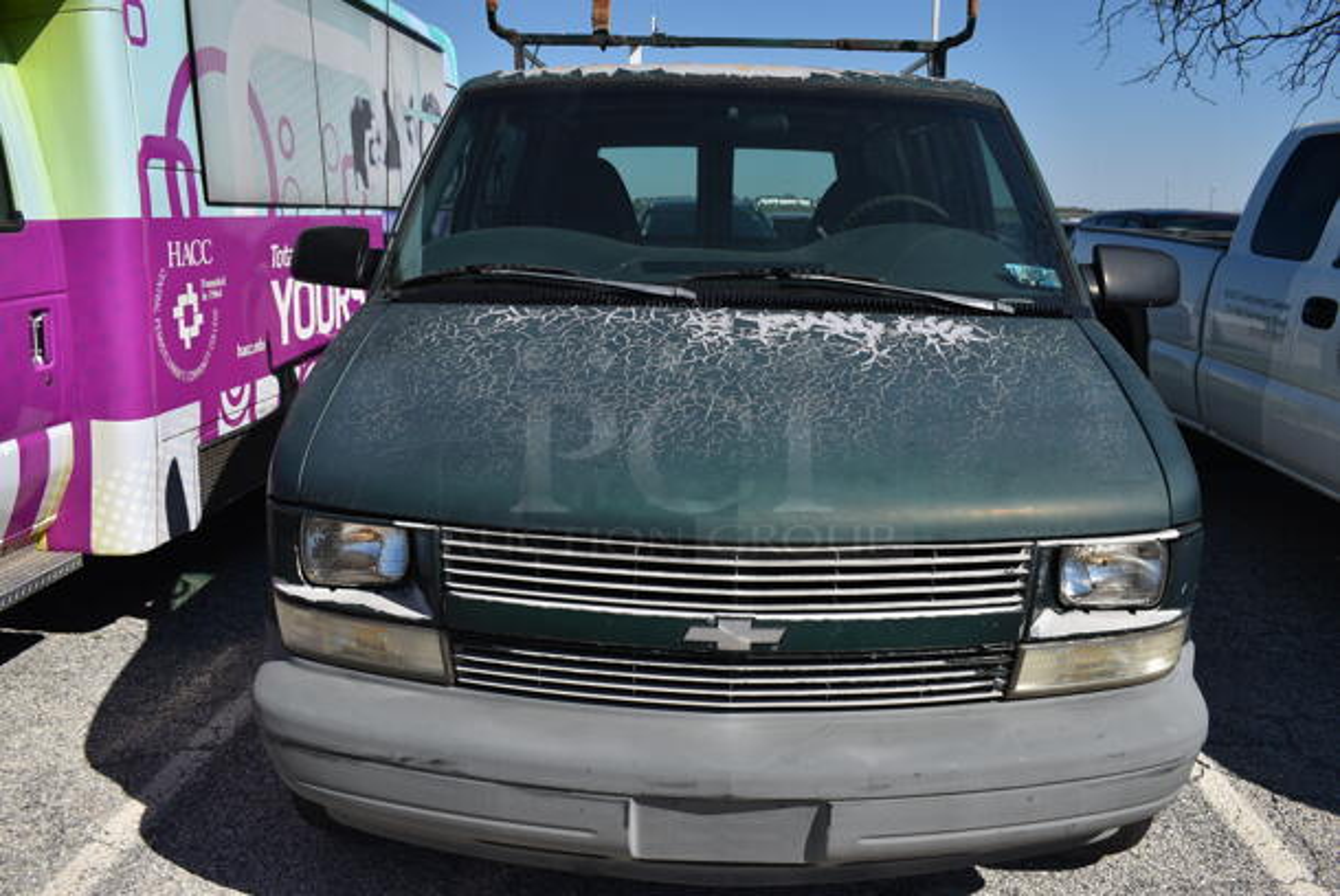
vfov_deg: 41.8
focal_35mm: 32
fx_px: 1174
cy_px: 448
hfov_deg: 59.4
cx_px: 670
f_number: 9
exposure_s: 1/800
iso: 200
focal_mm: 21
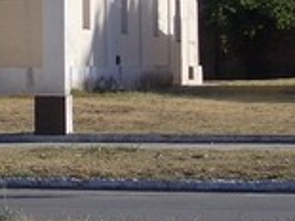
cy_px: -63
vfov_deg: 6.9
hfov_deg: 9.2
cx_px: -25
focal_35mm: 213
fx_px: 1814
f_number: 6.5
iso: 80
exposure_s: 1/320
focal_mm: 6.1
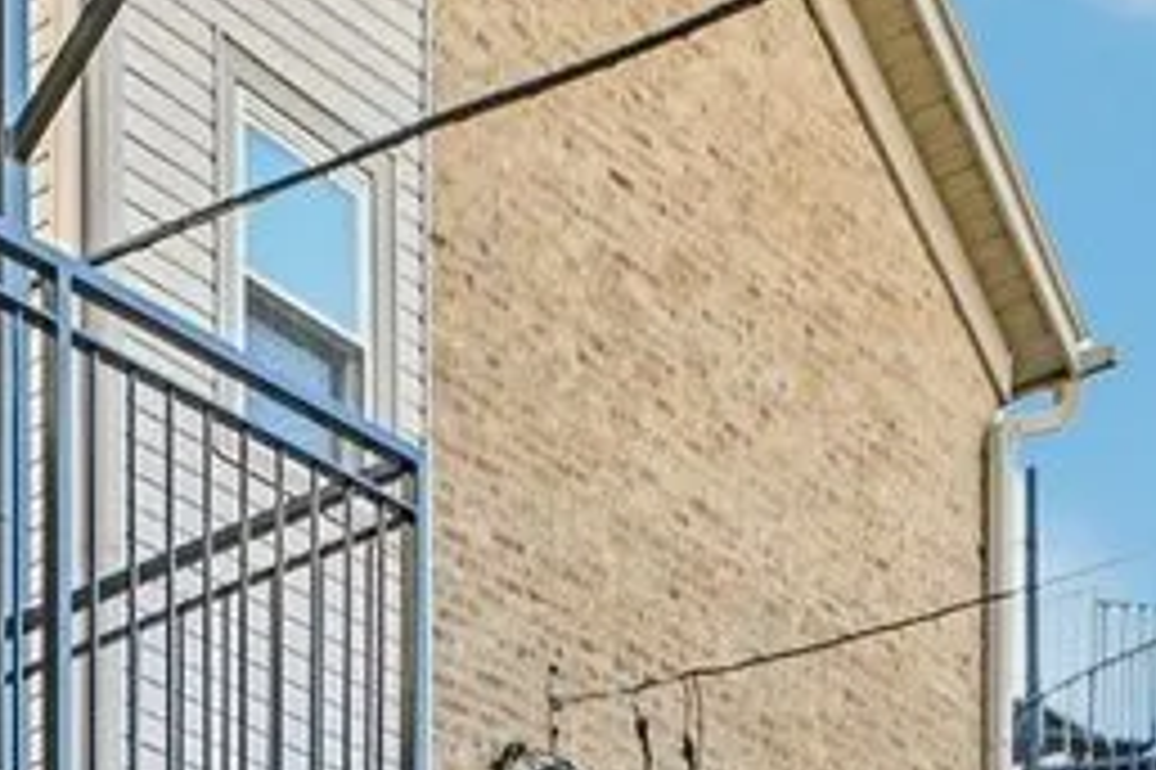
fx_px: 3241
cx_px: -756
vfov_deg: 10.2
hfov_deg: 17.4
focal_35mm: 101
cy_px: 2274
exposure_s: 1/40
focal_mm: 16
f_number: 13
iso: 400
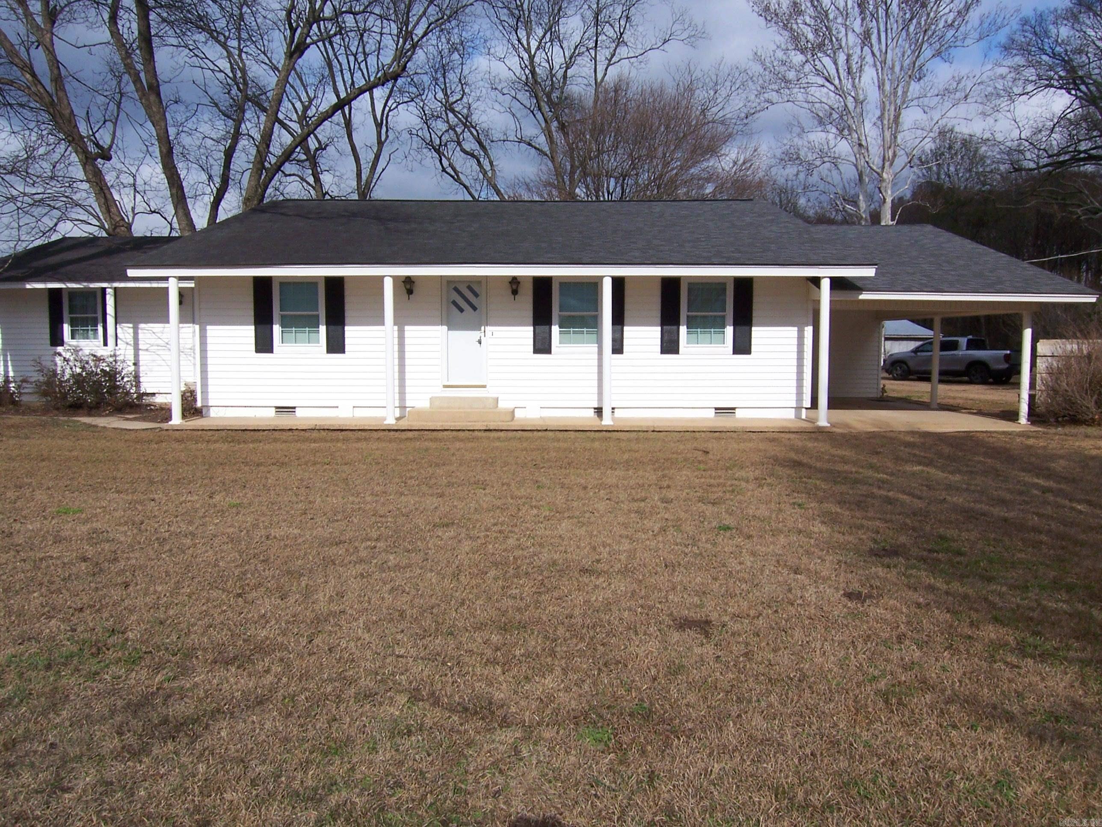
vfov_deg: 58.9
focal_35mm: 23
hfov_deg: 73.9
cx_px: 551
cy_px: 414
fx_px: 732
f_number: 5.6
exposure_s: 1/320
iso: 64
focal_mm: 3.8
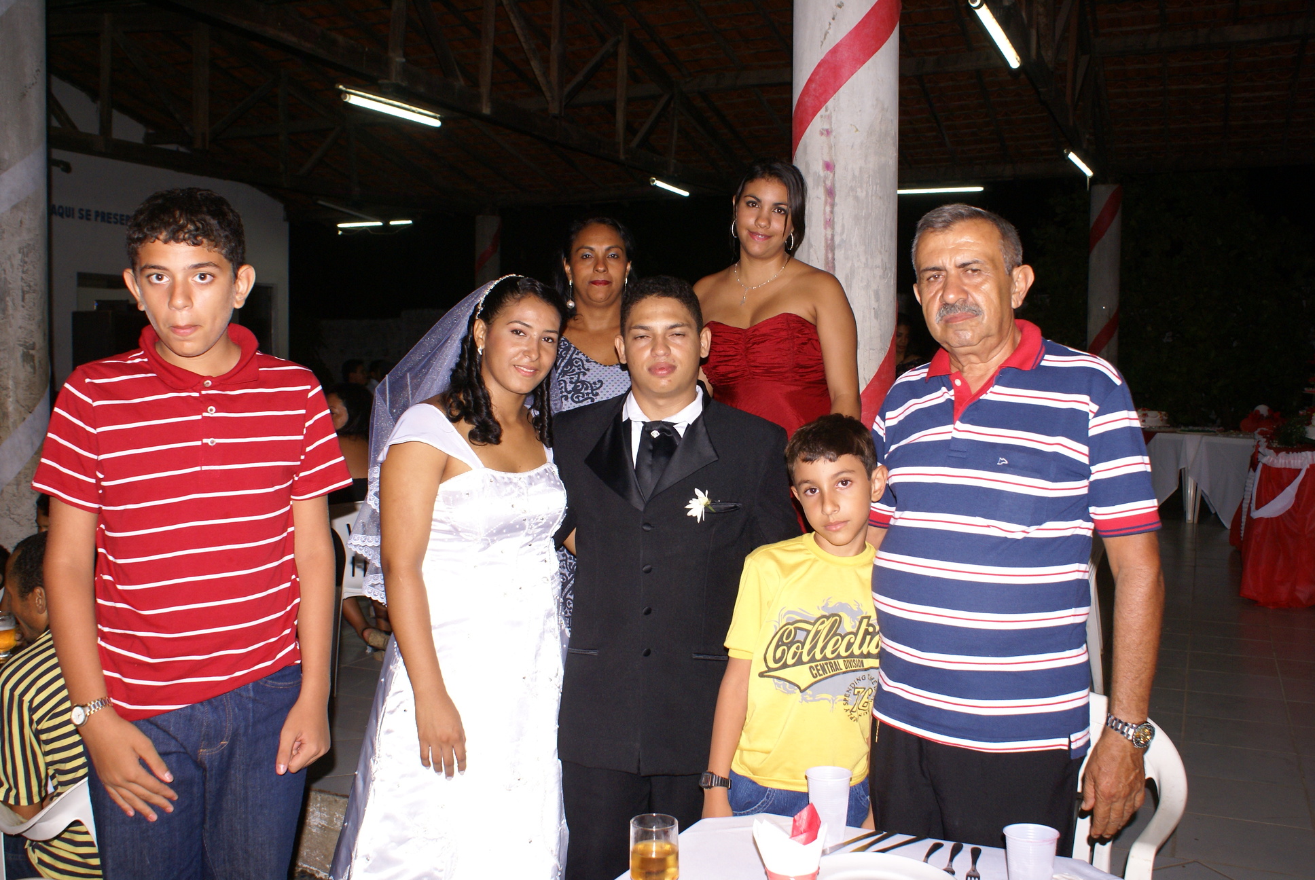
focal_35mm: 33
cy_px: 440
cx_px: 658
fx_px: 1207
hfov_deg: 57.2
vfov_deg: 40.1
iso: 400
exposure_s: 1/60
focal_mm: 22
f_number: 5.6
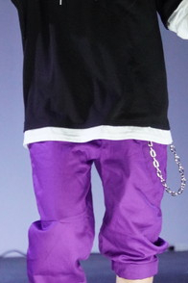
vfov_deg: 4.1
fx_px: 3916
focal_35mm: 500
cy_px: 73
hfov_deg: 2.7
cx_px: 87
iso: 6400
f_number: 6.3
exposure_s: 1/320
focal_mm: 144
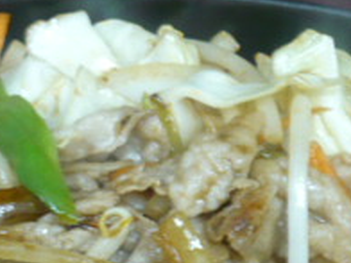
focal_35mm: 114
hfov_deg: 17.2
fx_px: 1156
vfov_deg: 12.7
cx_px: 88
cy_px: 317
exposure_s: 1/10
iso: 200
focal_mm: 5.8
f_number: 2.8
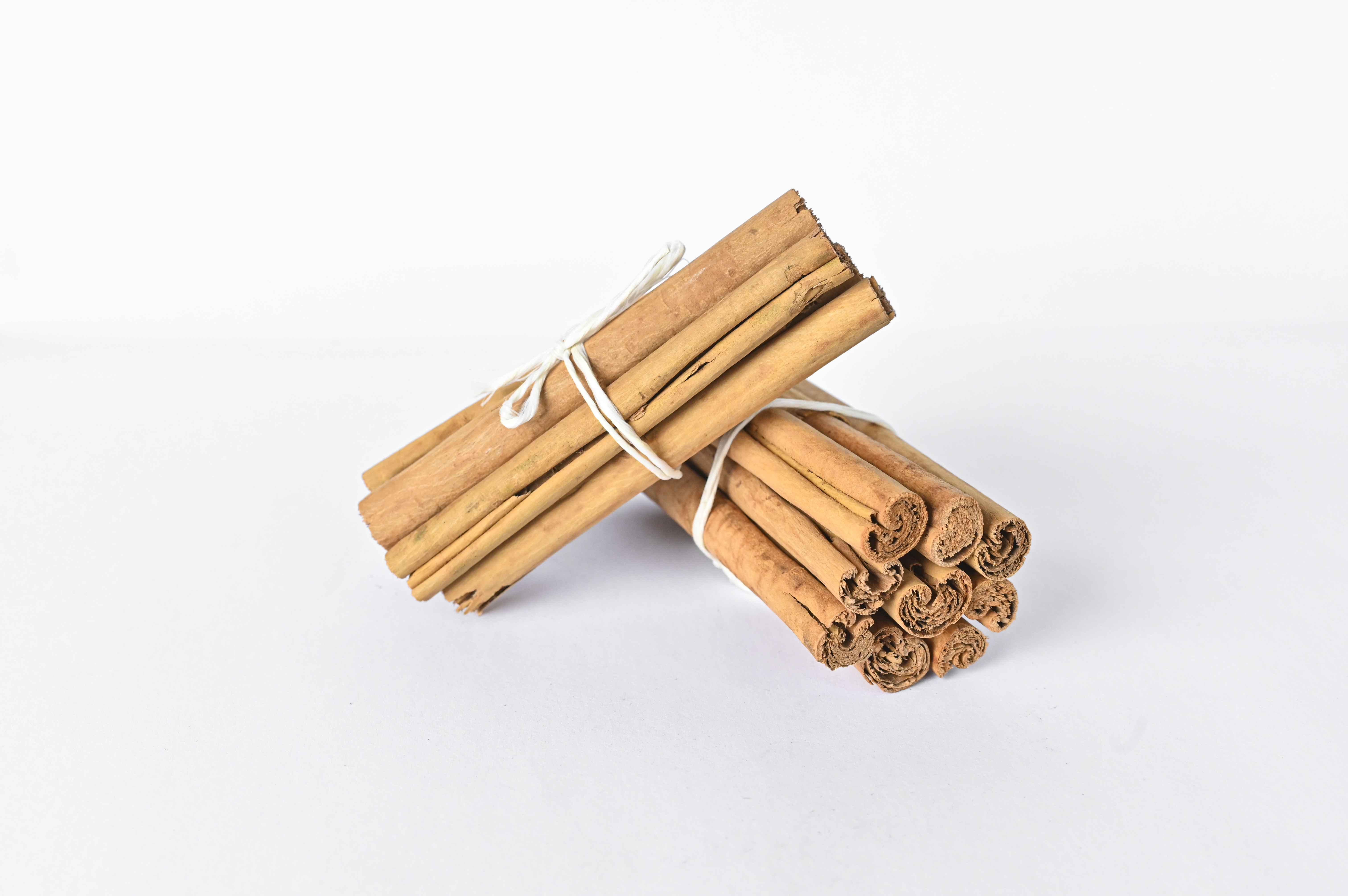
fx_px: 1310
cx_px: 674
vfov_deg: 37.8
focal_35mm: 35
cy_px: 448
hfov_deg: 54.5
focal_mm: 35
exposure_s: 1/200
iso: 1250
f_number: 9
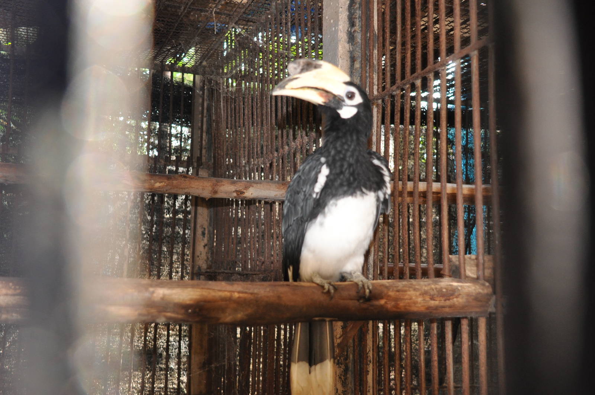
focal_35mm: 45
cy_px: 198
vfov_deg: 29.8
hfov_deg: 43.6
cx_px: 298
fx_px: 743
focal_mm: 30
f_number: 4.2
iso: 800
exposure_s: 1/80
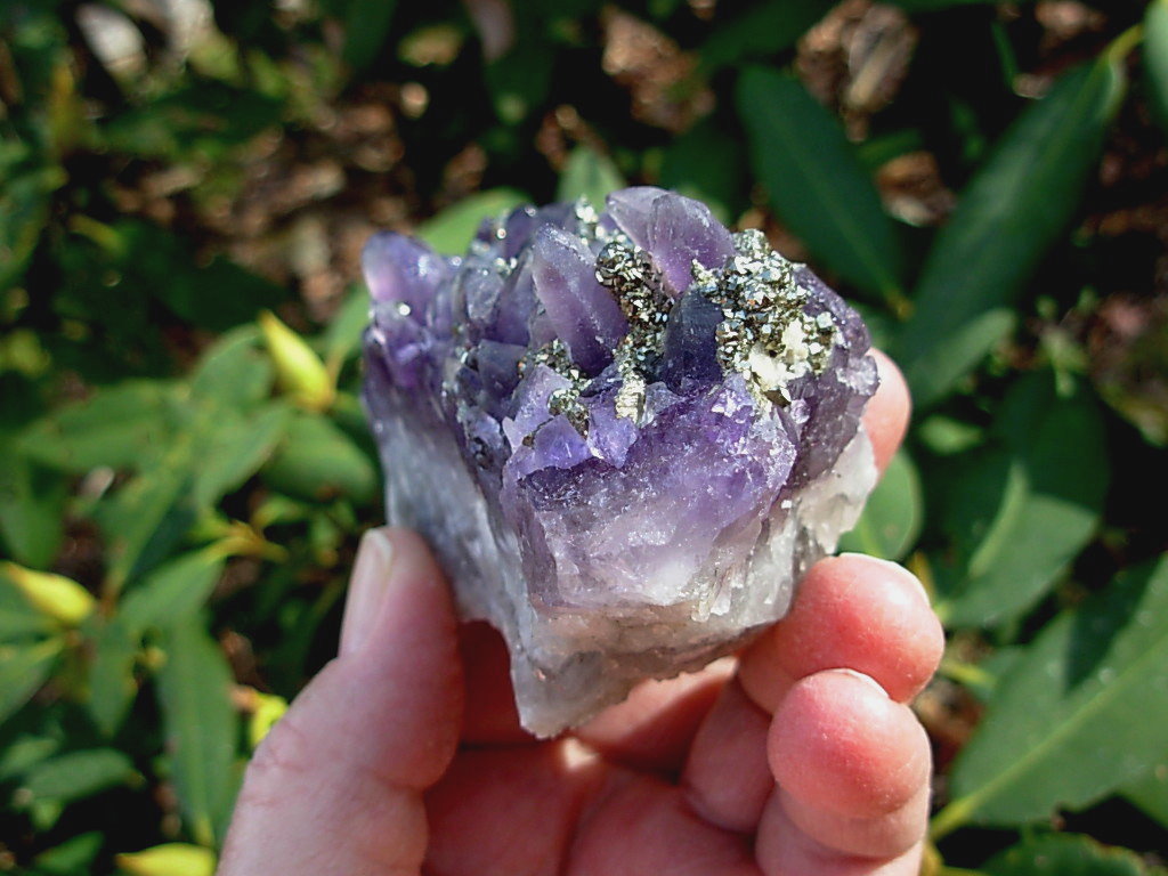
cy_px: 438
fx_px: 1282
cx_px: 584
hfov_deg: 49.0
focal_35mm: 38
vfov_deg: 37.7
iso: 50
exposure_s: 1/181
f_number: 2.9
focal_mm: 6.3
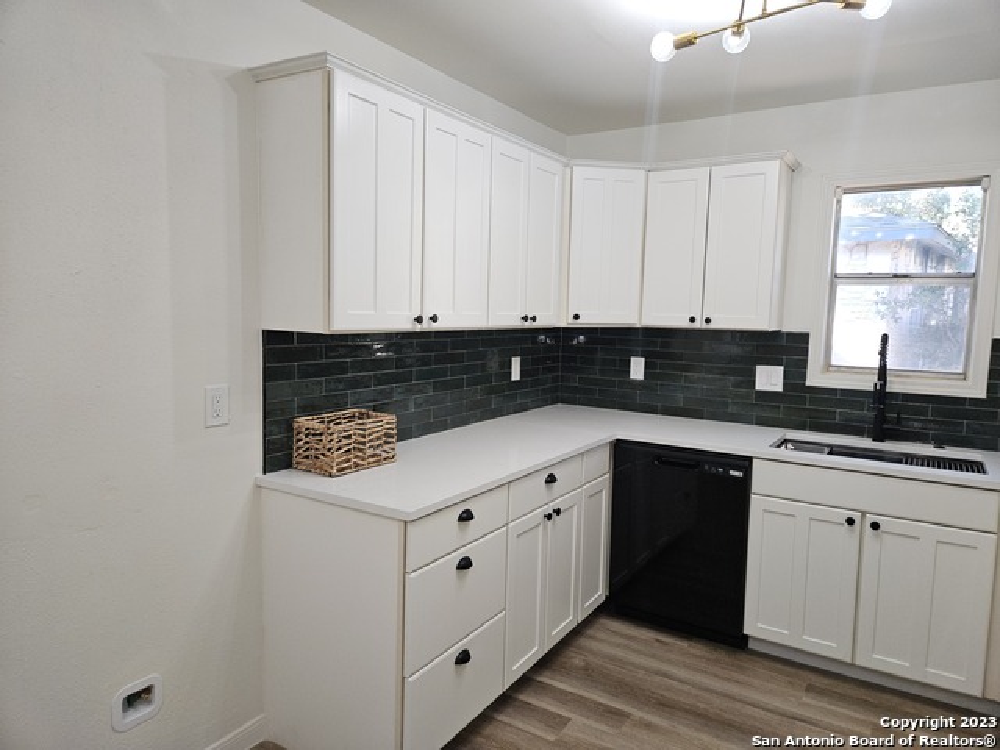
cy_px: 375
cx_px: 500
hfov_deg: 73.9
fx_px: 664
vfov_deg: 58.9
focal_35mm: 23
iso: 80
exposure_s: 1/60
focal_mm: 5.4
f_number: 1.8
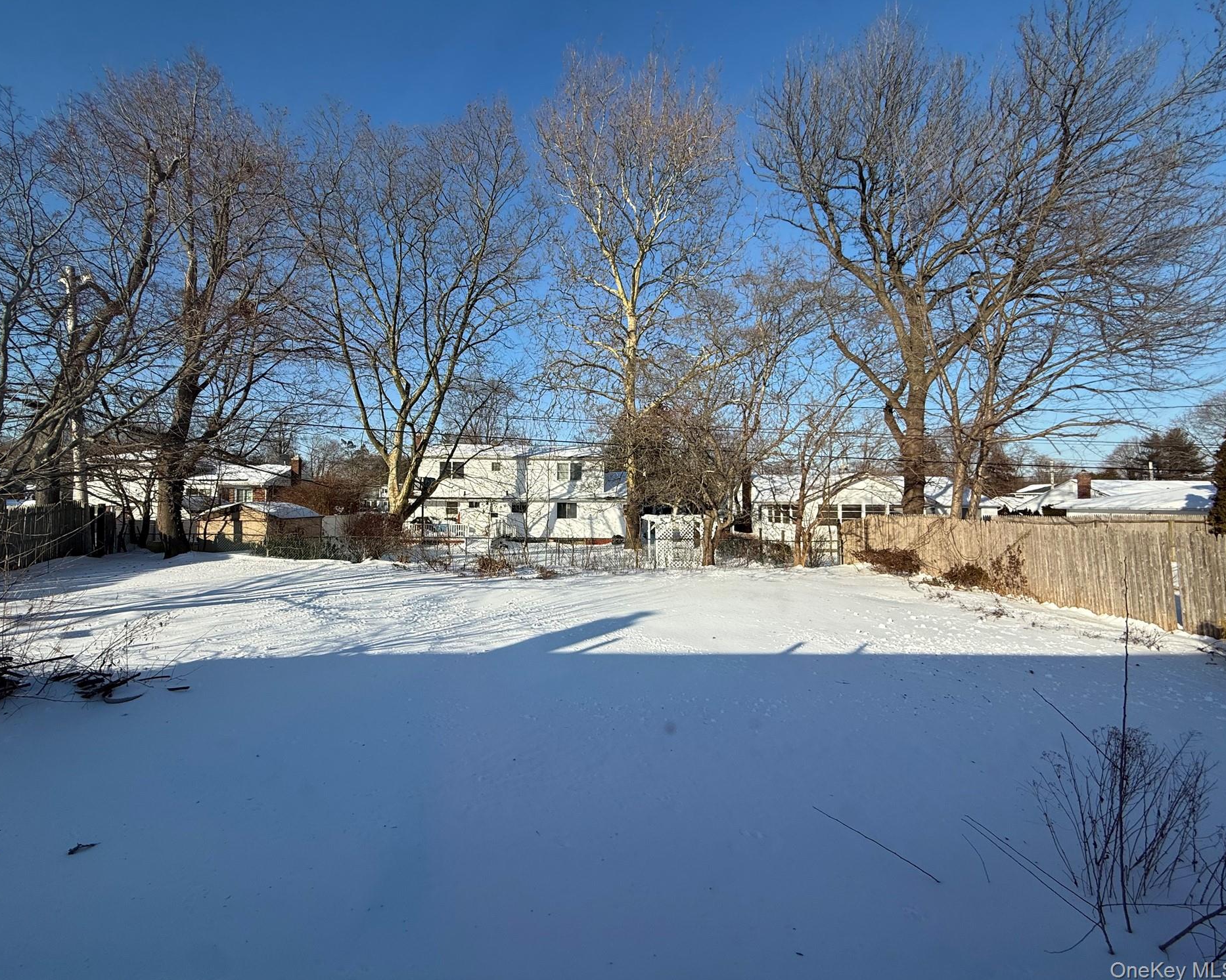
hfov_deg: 96.6
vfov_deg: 84.0
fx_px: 544
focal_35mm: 15
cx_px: 571
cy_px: 482
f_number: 2.2
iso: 50
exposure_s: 1/2165
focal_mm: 2.22
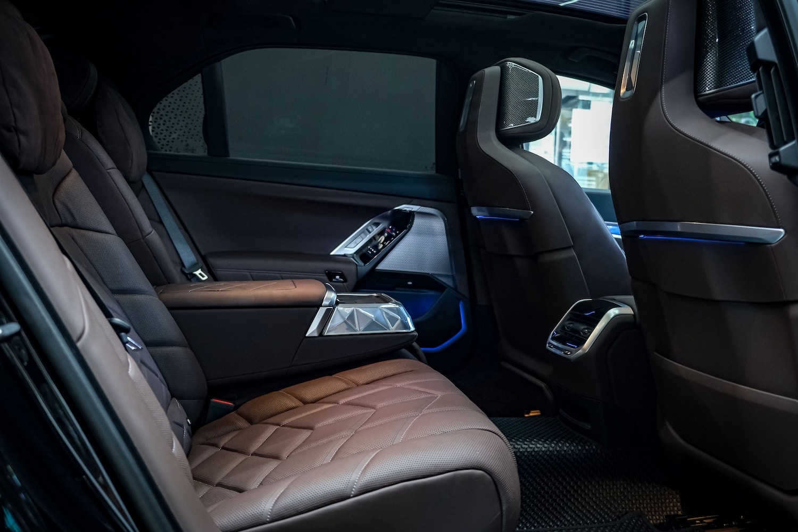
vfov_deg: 41.1
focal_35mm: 32
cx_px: 399
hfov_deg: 58.7
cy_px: 266
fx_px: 709
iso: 1600
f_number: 3.2
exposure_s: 1/30
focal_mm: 21.4
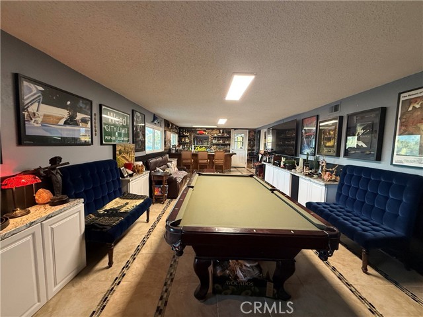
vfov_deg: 85.7
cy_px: 158
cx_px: 212
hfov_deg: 102.1
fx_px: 171
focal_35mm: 14
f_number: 2.2
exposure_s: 1/60
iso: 250
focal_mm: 2.22
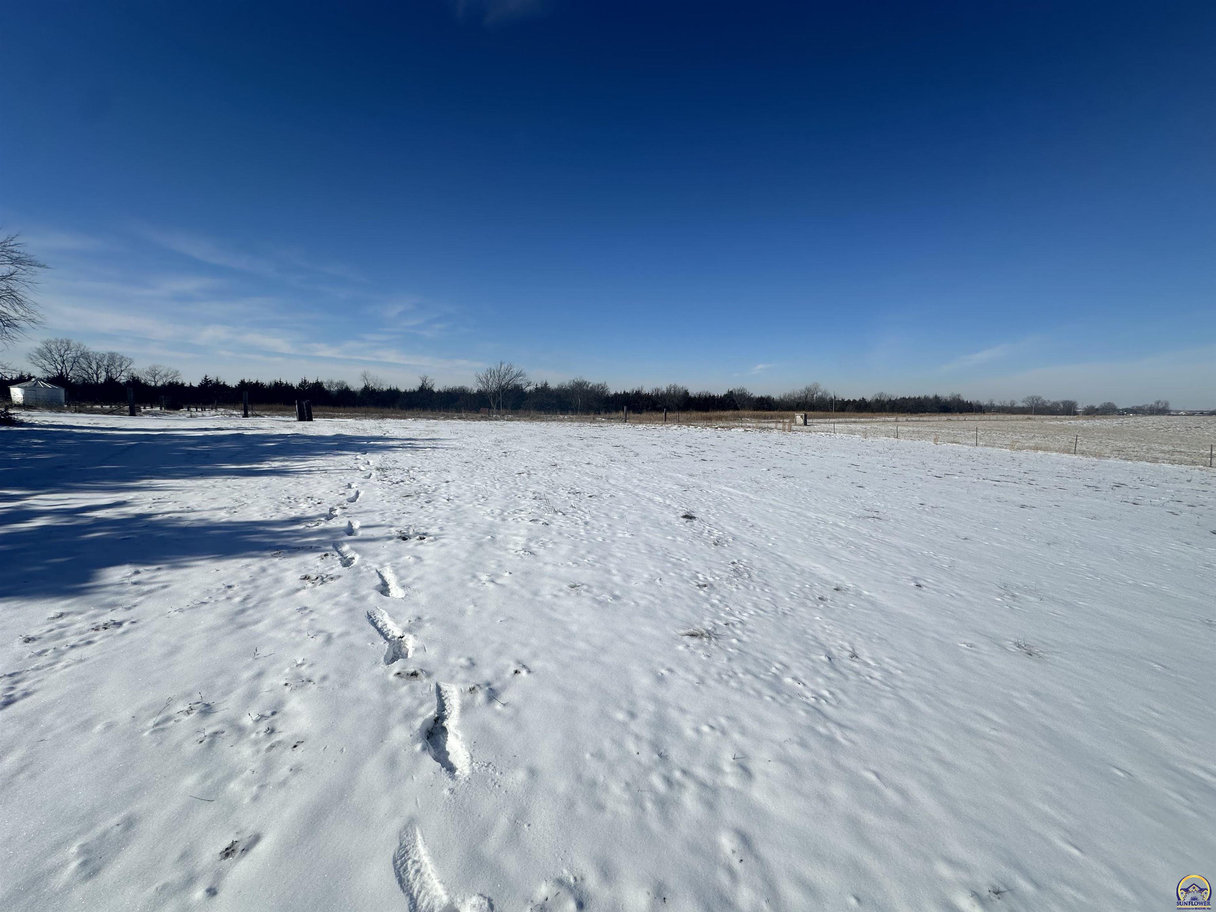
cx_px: 608
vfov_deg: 85.7
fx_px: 492
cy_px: 456
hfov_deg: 102.1
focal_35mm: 14
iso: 50
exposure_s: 1/7813
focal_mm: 2.22
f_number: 2.2
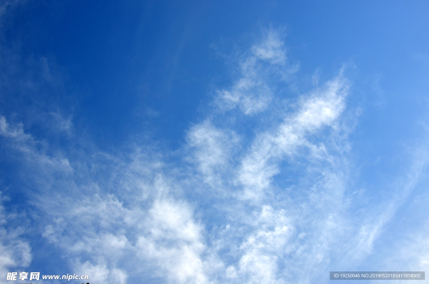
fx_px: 571
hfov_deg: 41.2
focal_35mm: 48
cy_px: 142
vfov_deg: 27.9
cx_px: 214
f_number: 9
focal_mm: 32
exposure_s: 1/320
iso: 100
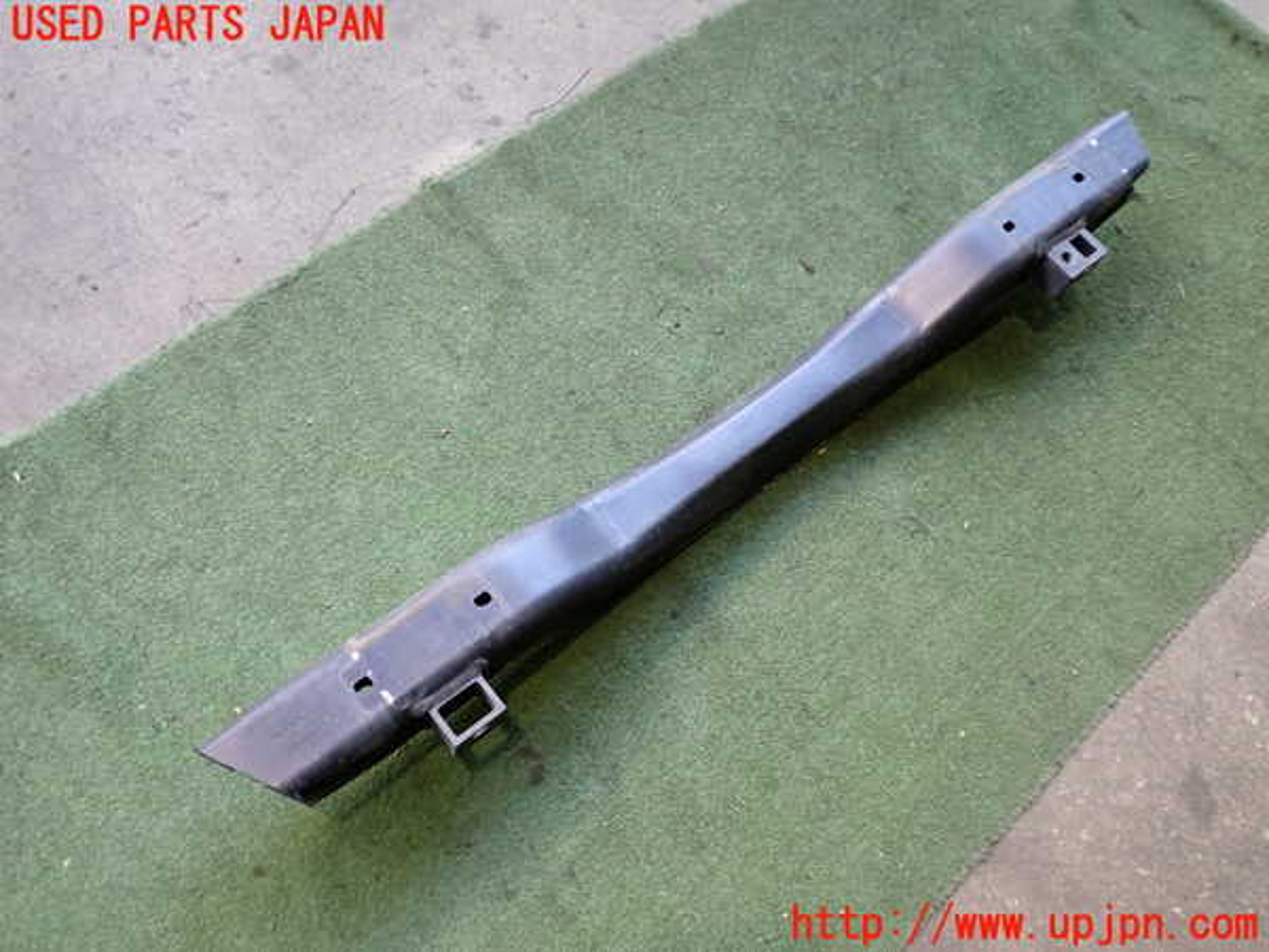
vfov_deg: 46.8
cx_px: 634
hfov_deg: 60.0
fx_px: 1100
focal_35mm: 30
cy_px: 476
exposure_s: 1/60
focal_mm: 5.4
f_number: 2.3
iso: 200
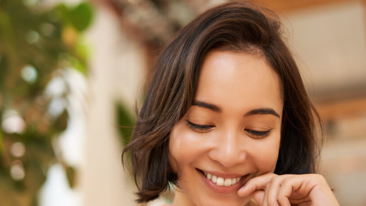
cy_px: 132
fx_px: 699
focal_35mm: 72
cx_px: 155
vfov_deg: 16.7
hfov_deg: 29.3
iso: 400
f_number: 2
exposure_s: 1/160
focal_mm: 55
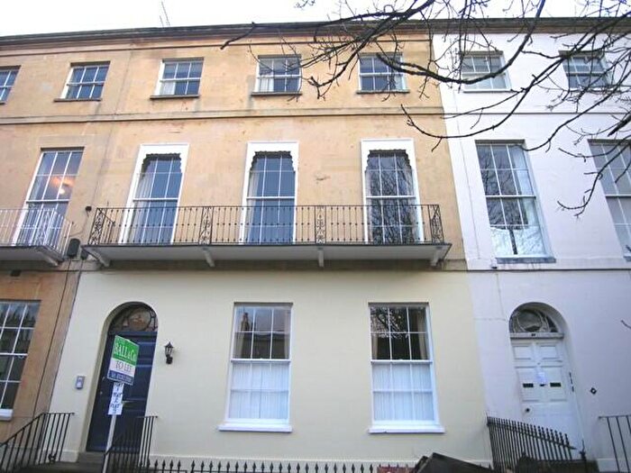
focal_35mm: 24
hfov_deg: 71.6
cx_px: 316
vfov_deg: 56.8
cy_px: 236
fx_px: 437
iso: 50
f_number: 2.6
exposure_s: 1/33
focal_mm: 6.1
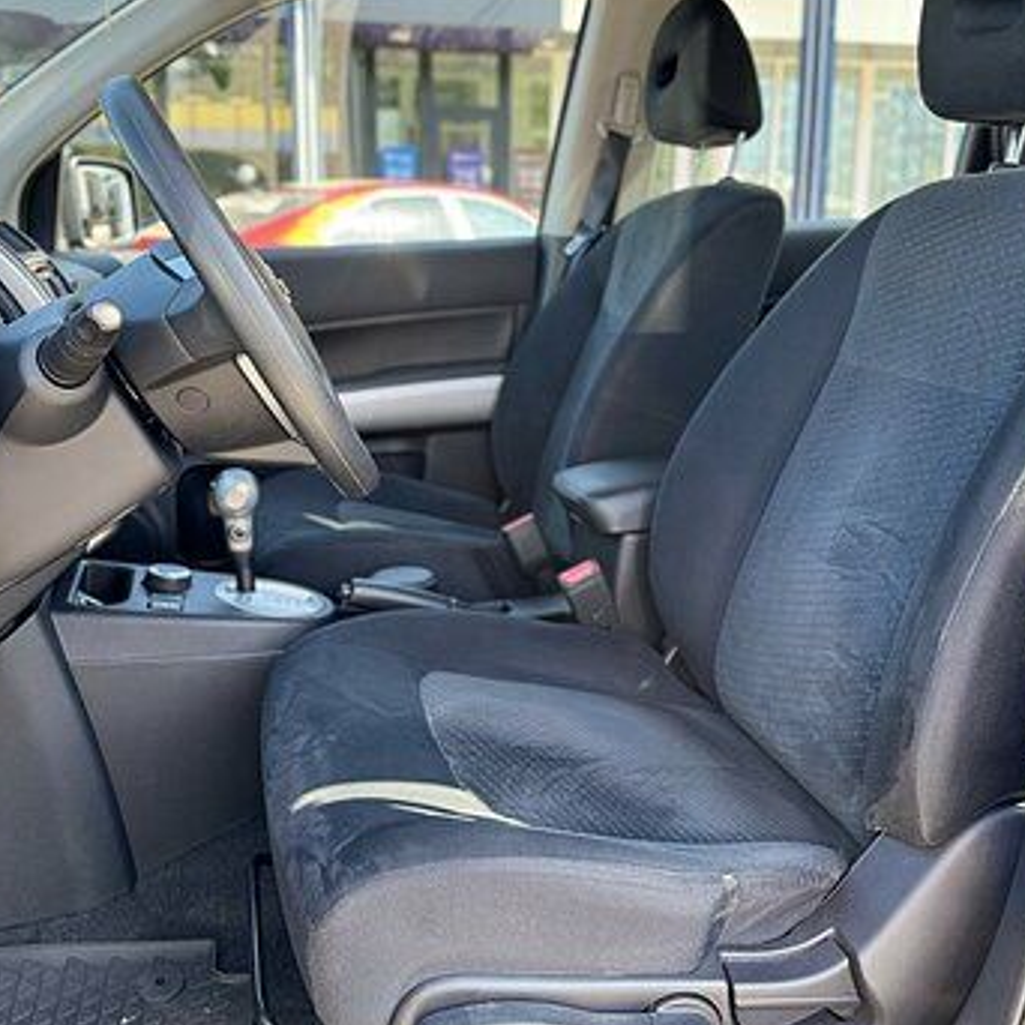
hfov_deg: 48.4
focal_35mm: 34
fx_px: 1139
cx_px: 501
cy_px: 447
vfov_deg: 48.3
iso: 64
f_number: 1.78
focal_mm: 6.76
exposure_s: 1/135
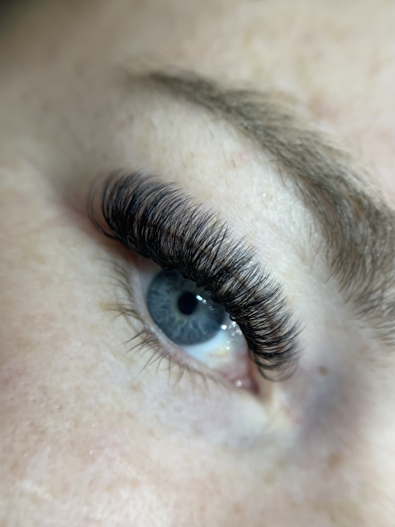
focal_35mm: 26
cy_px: 264
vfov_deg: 67.3
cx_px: 198
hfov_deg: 53.1
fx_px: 396
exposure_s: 1/120
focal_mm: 5.1
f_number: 1.6
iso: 100
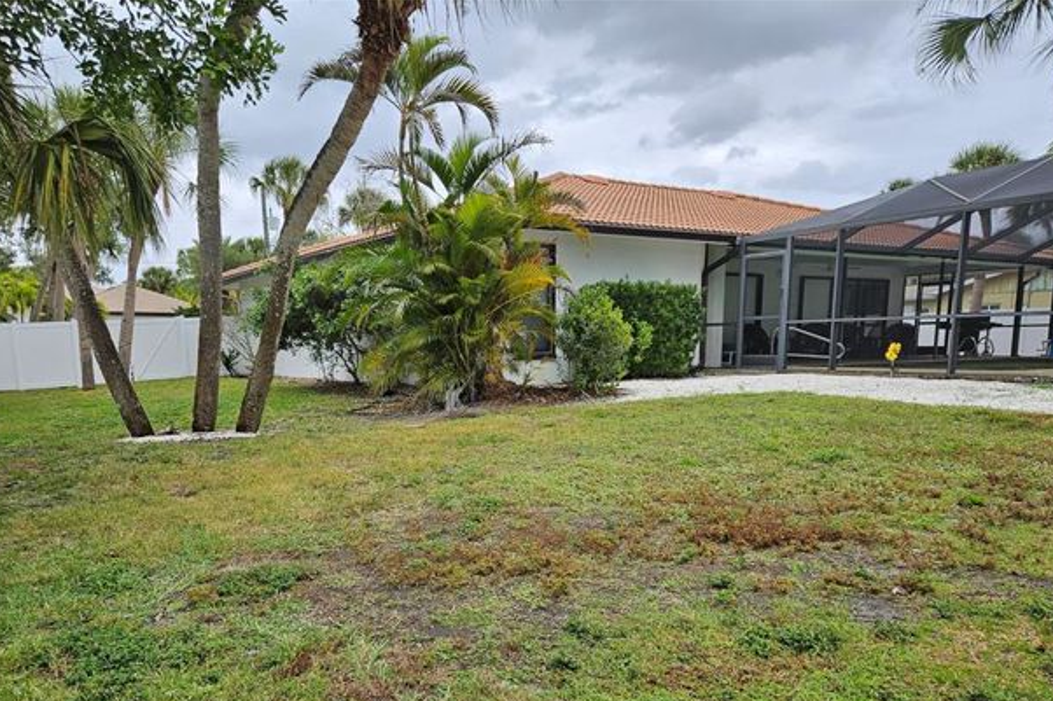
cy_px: 460
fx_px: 819
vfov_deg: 45.8
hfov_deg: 65.5
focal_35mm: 28
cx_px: 513
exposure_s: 1/411
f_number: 1.8
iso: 25
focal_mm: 5.4
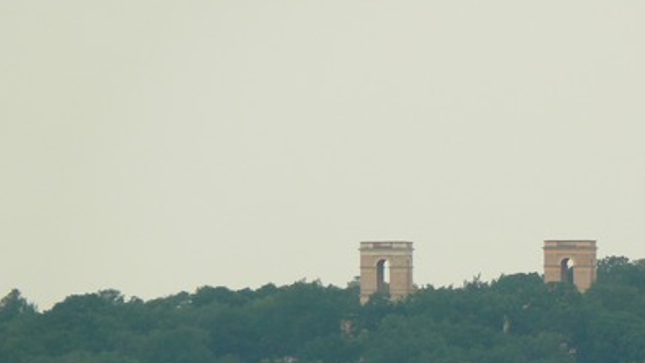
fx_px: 14886
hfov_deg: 2.5
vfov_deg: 1.4
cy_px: 361
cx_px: 529
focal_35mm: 870
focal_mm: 88.8
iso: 100
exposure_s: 1/200
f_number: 4
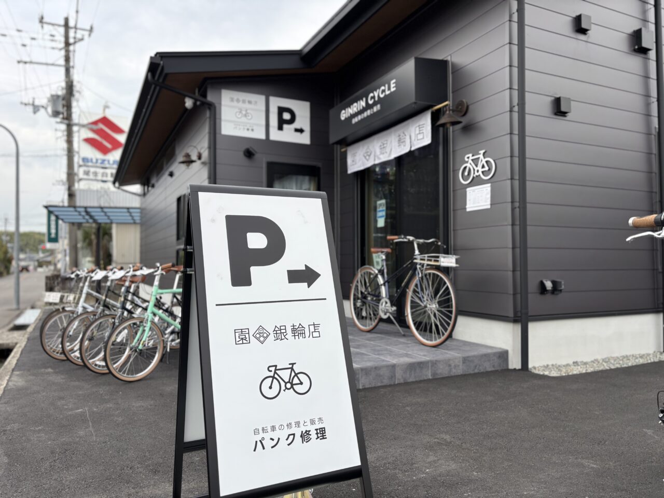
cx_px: 332
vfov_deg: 53.1
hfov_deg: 67.3
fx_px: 499
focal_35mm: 26
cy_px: 249
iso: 50
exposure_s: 1/781
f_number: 1.6
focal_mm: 5.96
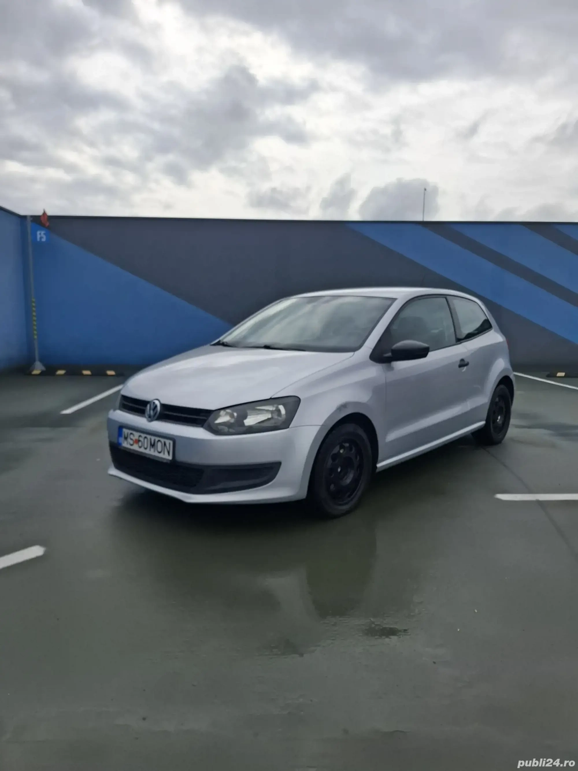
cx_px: 289
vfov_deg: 73.9
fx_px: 512
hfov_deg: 58.9
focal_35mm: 23
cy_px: 386
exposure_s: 1/1972
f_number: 1.8
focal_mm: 5.54
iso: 50
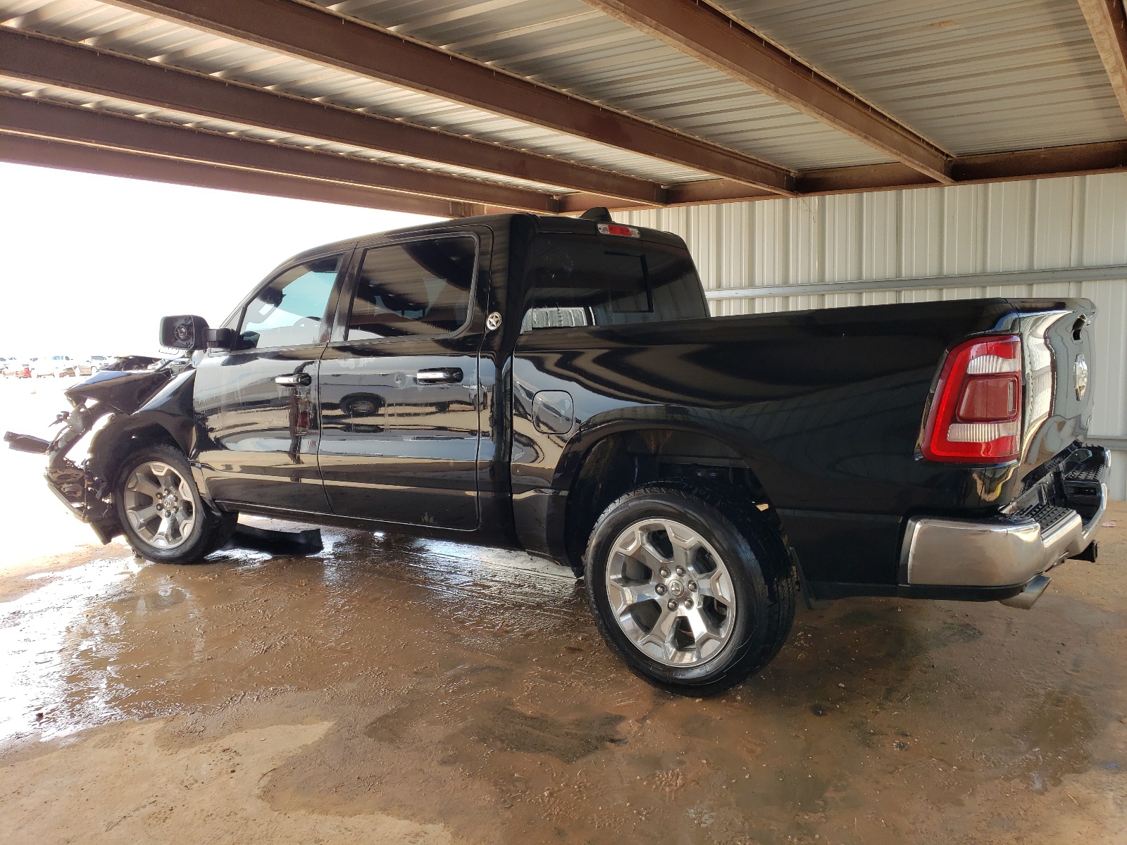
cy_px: 422
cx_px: 564
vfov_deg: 53.1
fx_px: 846
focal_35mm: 26
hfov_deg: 67.3
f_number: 1.5
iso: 50
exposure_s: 1/303
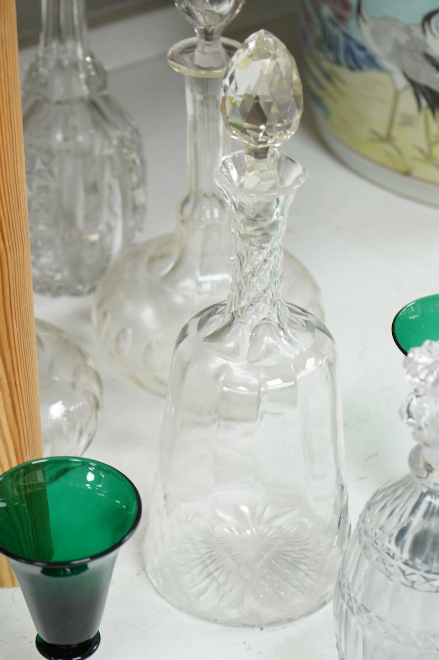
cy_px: 304
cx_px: 256
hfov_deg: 15.7
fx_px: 1594
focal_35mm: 87
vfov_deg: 23.4
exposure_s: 1/80
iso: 2500
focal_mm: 70
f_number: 7.1
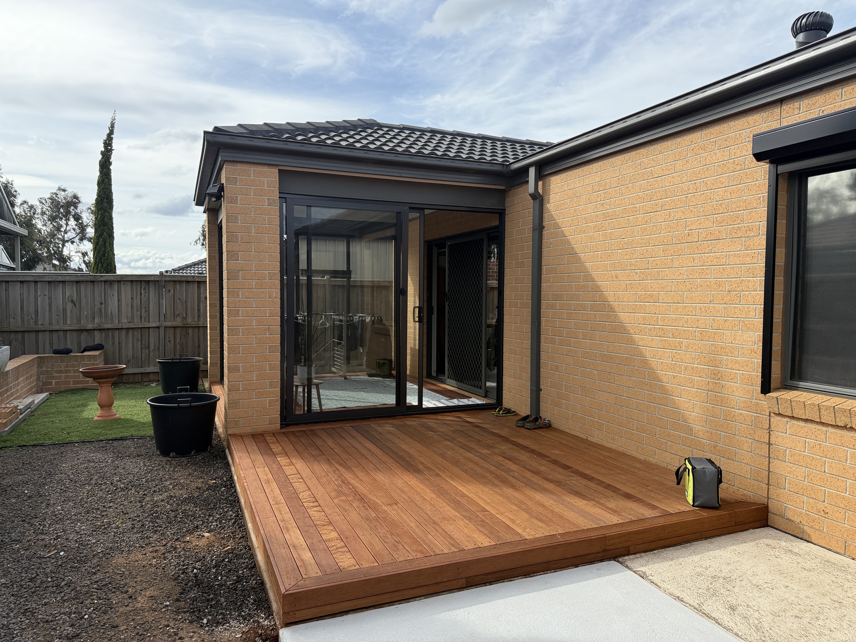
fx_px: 593
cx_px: 428
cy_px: 321
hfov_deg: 71.6
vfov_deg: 56.8
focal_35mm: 24
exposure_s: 1/3425
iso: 100
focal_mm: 6.76
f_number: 1.78
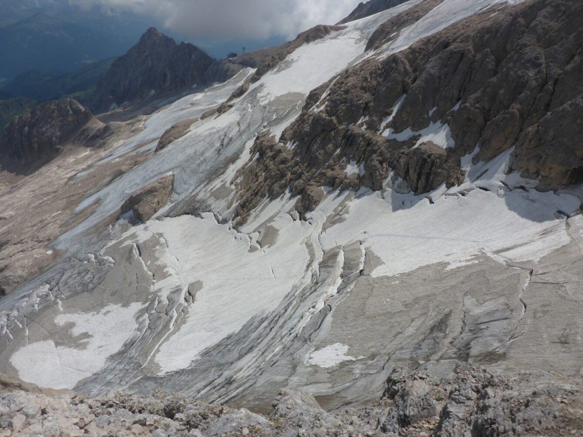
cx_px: 292
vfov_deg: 49.7
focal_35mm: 28
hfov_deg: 63.4
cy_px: 218
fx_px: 472
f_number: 10
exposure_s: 1/320
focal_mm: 4.9
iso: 100
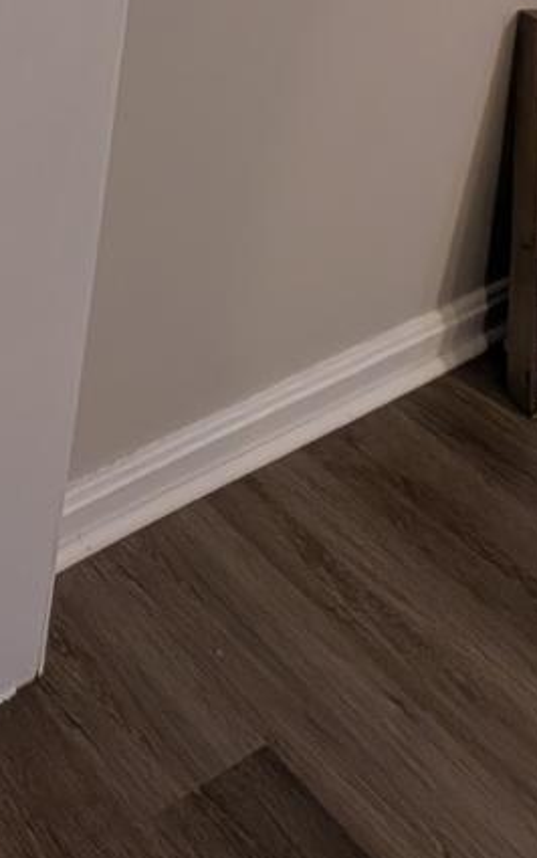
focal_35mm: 46
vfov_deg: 27.0
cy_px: -485
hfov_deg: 18.3
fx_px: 1076
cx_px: -545
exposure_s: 1/60
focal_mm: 2.02
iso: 66
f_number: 1.7
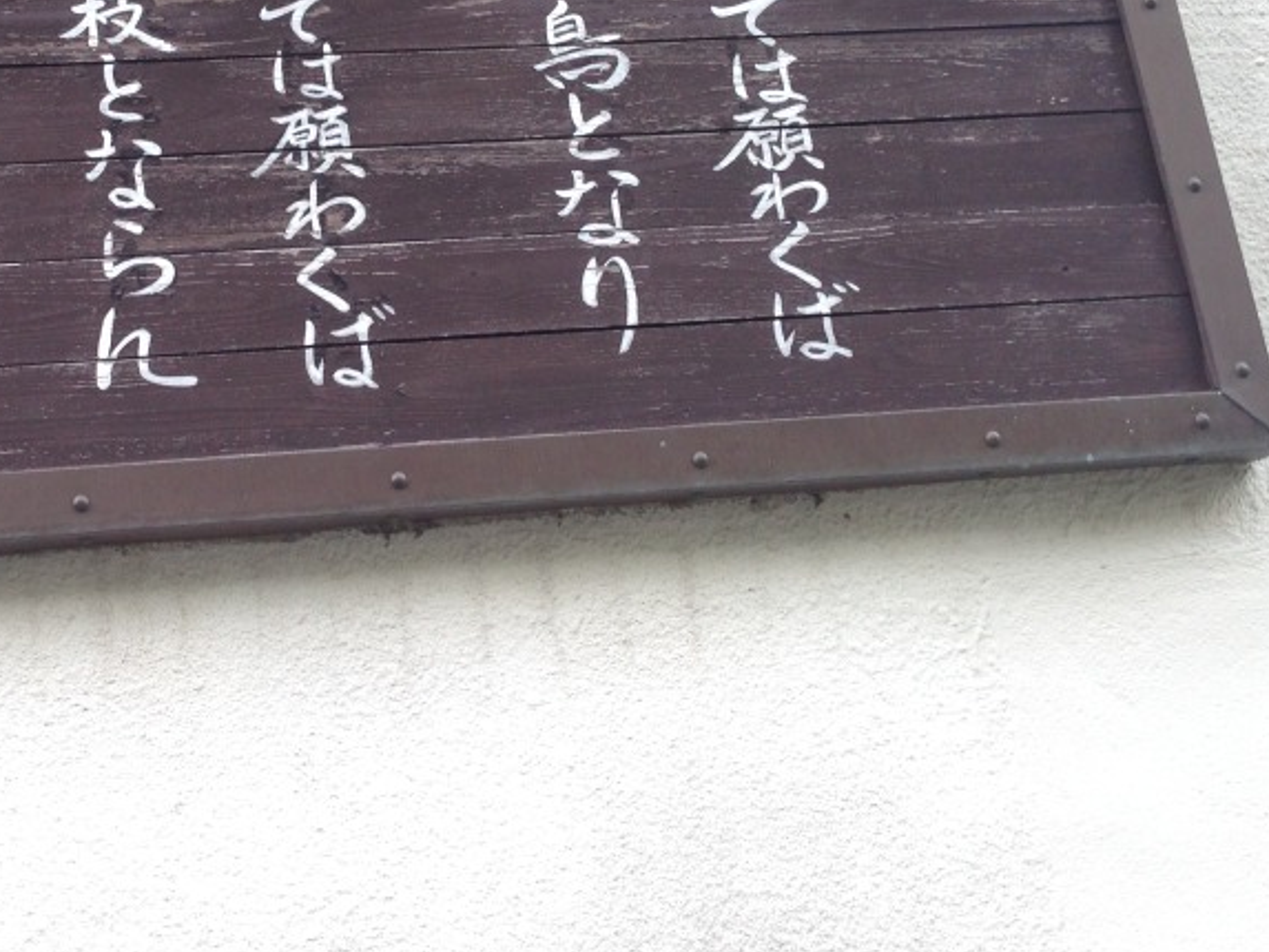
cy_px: 277
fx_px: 2163
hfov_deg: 32.1
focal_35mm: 59
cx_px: 323
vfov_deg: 24.6
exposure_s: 1/143
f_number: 2.4
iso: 50
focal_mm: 4.12
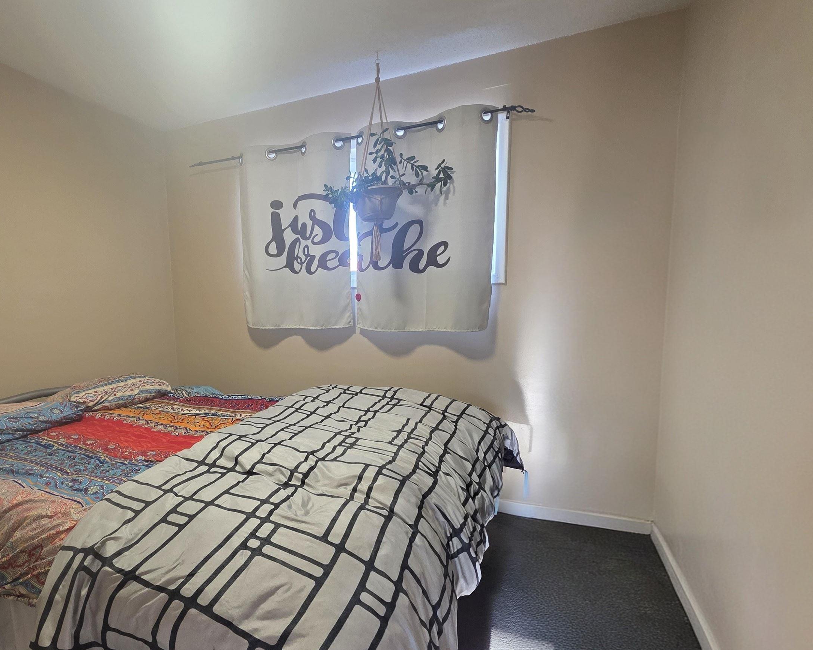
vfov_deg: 73.5
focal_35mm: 18
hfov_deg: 84.7
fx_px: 433
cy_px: 366
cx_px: 305
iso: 200
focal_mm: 2.2
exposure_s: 1/120
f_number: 1.9
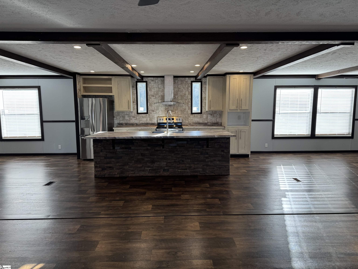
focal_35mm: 24
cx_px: 179
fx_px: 248
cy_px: 134
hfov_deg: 71.6
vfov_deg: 56.8
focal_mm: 6.76
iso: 80
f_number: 1.78
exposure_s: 1/120
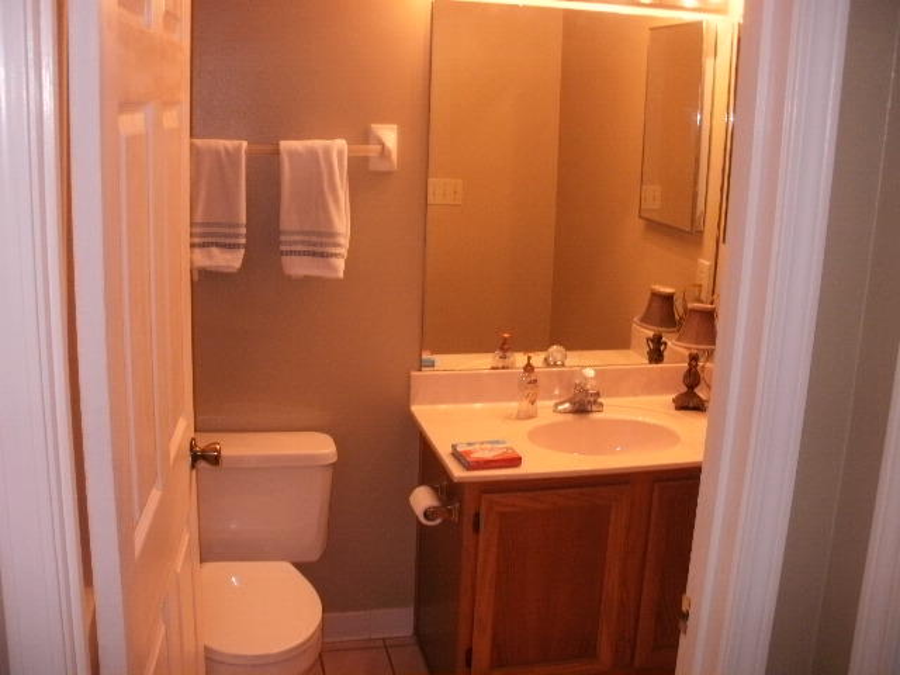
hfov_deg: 51.4
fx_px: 936
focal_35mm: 36
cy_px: 338
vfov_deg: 39.7
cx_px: 450
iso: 125
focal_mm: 6.3
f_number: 3.5
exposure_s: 1/30
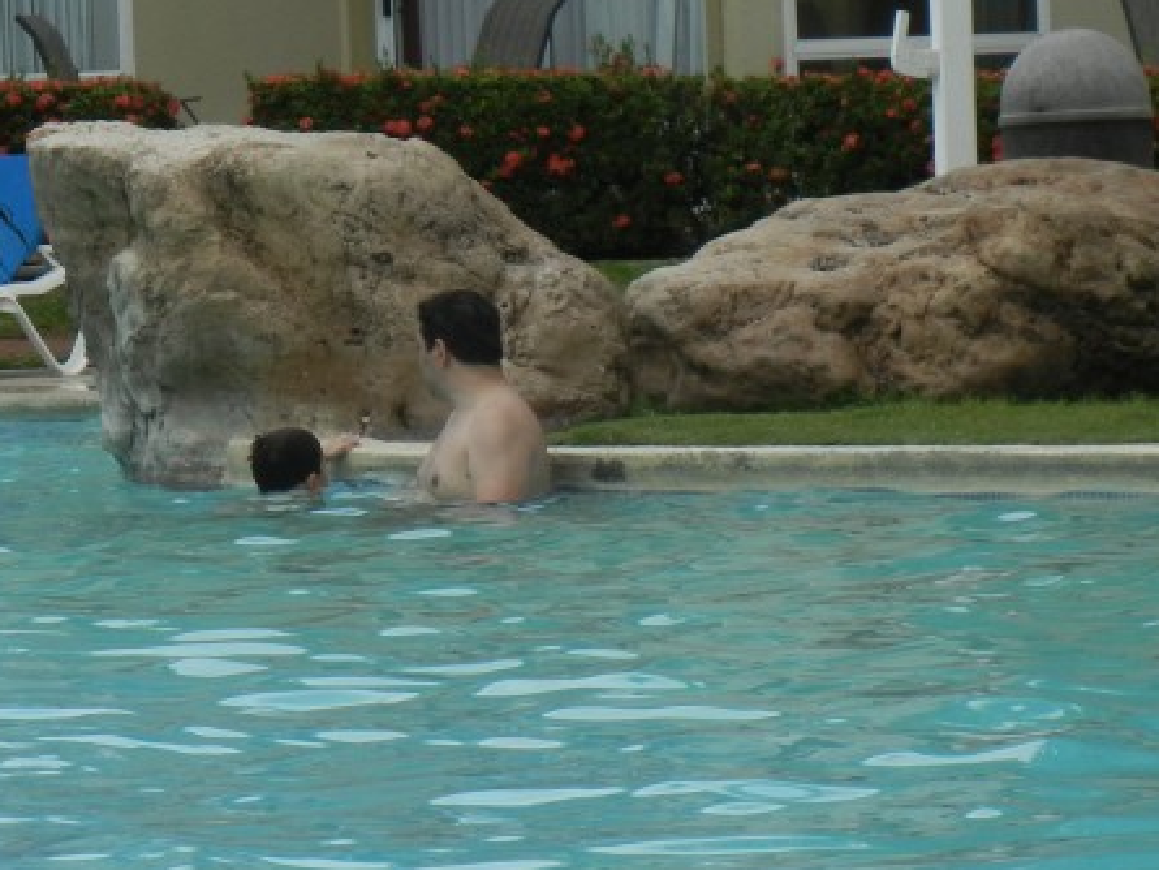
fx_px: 10248
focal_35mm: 306
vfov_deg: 4.9
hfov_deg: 6.5
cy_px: 284
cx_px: 602
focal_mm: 24
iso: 160
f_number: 4.6
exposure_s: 1/875
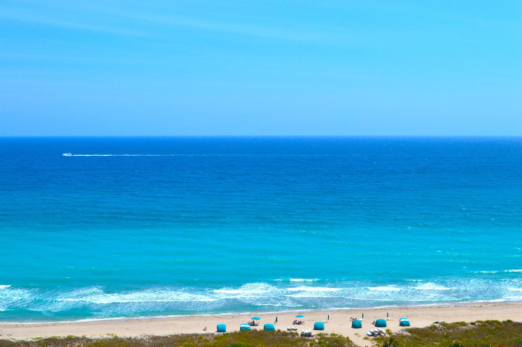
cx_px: 261
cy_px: 174
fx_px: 695
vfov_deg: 28.0
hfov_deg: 41.1
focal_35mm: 48
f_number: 11
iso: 220
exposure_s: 1/500
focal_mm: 32
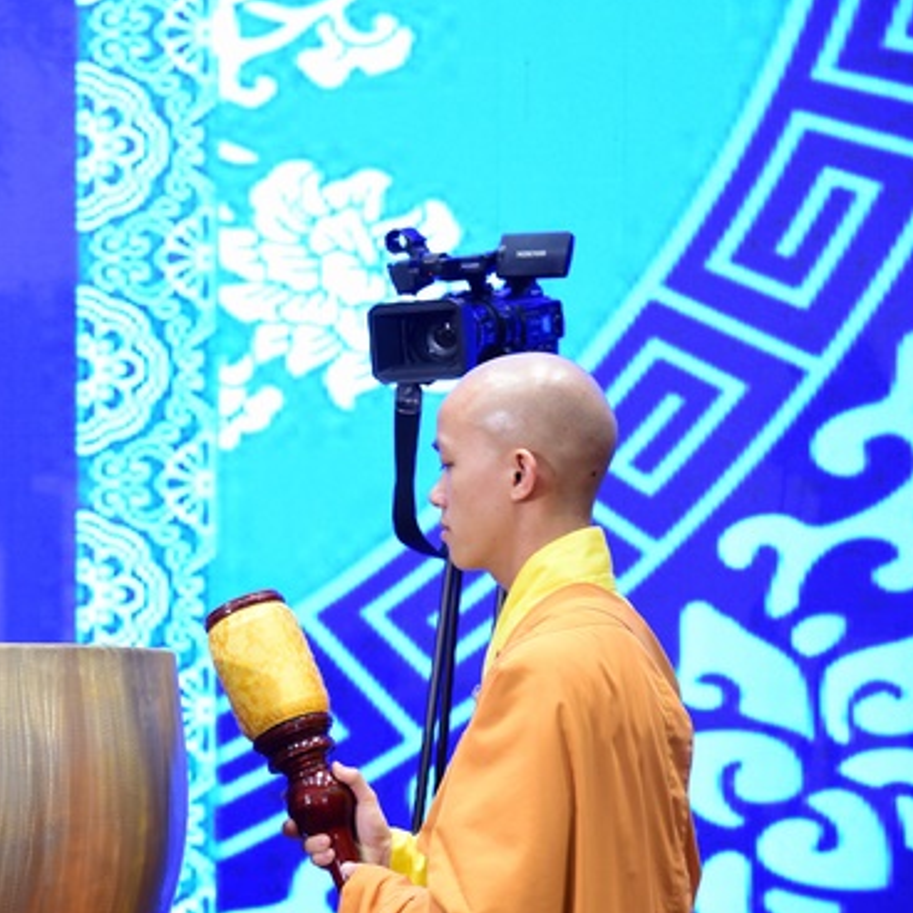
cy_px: 481
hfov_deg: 14.8
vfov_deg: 14.9
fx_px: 3491
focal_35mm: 117
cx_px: 191
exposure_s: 1/40
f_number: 4.5
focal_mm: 78
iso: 1250
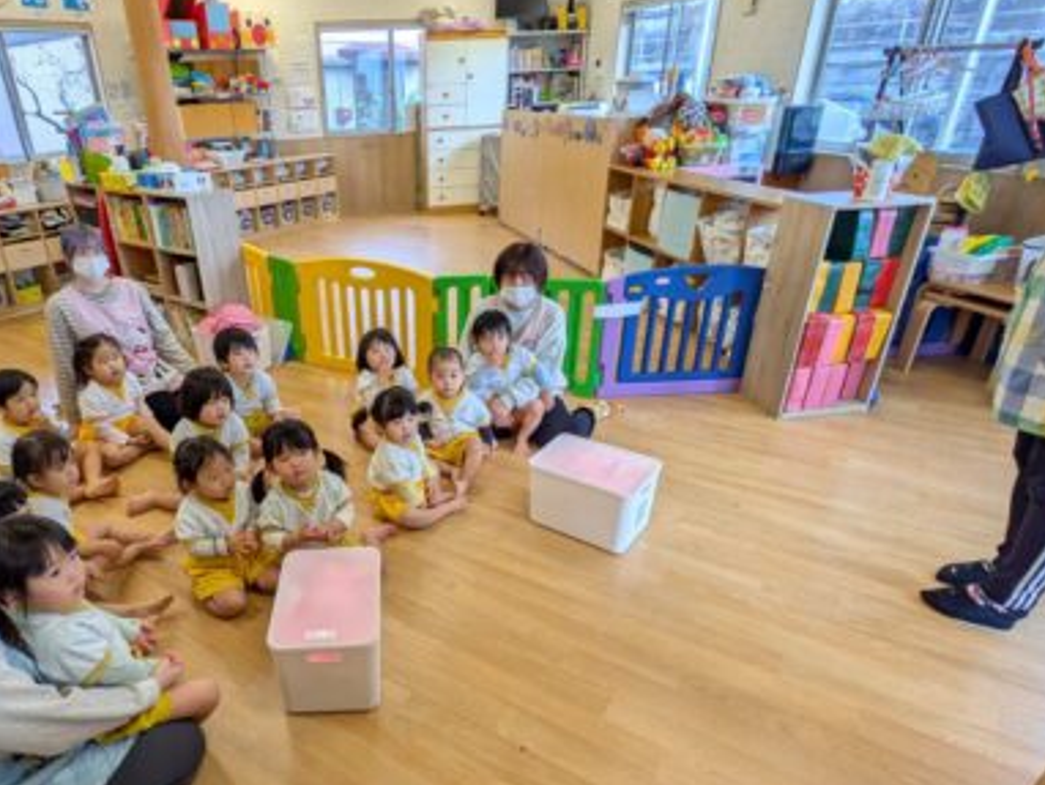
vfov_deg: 60.9
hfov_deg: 75.2
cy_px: 447
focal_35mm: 22
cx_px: 399
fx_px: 665
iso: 35
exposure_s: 1/60
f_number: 2.2
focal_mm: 1.83
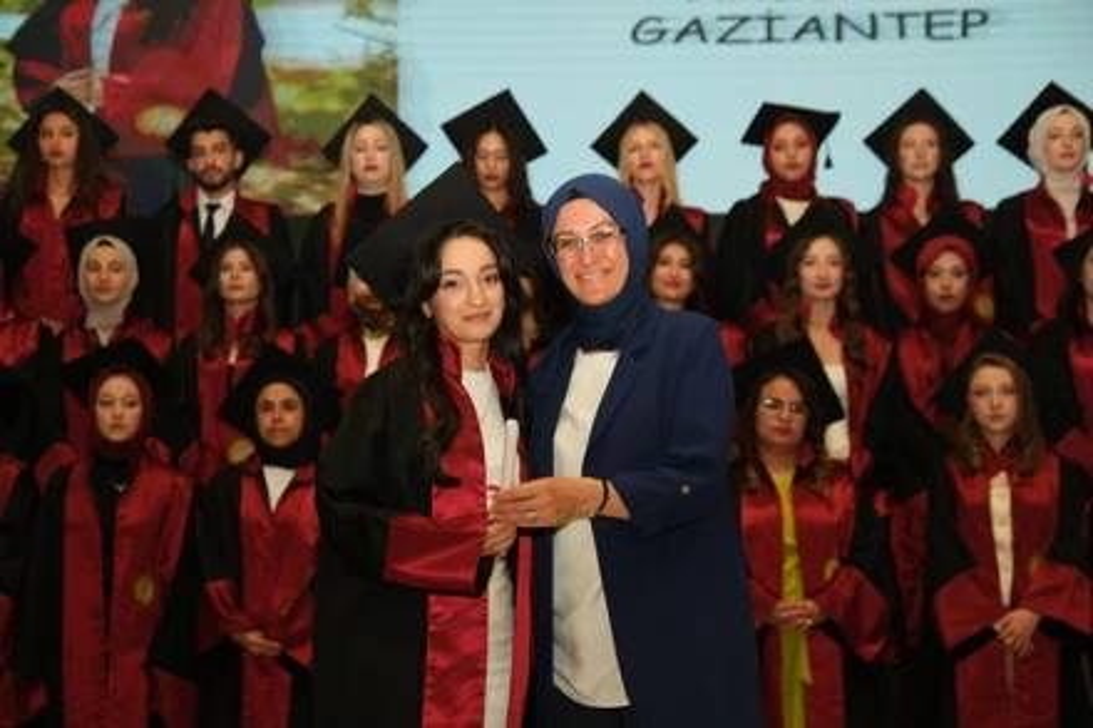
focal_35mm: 55
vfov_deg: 24.6
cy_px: 364
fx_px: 1669
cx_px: 546
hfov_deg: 36.3
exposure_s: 1/160
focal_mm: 36.5
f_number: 2.8
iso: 1000
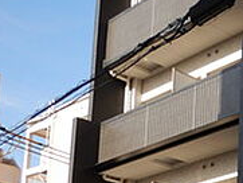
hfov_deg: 20.2
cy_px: 262
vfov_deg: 16.1
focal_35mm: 85
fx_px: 597
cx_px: 352
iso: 125
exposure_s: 1/800
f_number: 2.8
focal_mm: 4.3
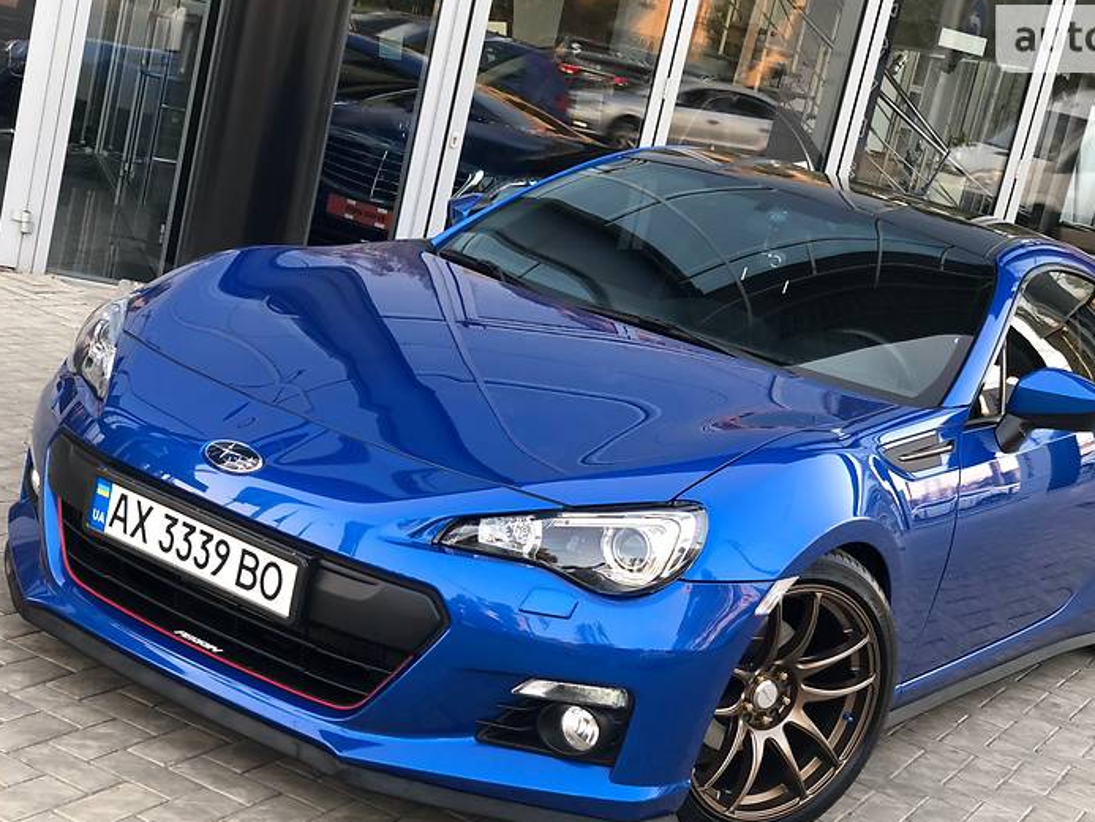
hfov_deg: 32.1
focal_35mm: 60
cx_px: 615
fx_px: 1898
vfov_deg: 24.4
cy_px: 460
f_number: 2.4
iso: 50
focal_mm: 6
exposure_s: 1/50
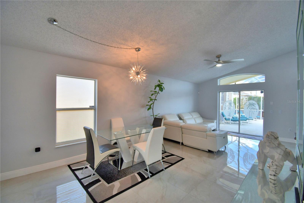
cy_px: 102
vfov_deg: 77.3
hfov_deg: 100.4
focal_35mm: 15
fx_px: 127
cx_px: 152
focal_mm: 10
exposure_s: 1/125
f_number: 4.5
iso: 250
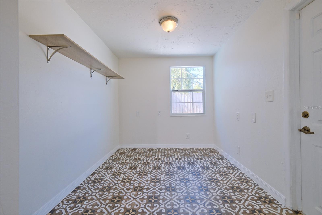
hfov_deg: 100.4
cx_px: 161
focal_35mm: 15
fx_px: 134
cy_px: 108
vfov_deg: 77.3
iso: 640
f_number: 2.8
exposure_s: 1/250
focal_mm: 9.7
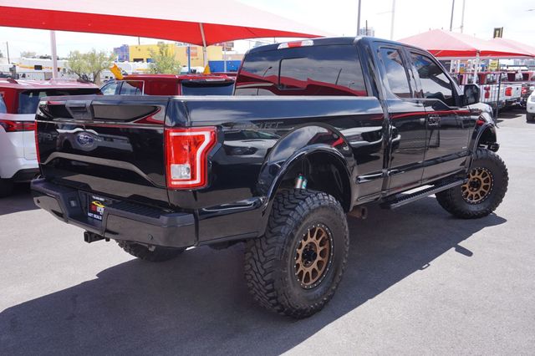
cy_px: 178
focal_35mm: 32
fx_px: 468
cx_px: 268
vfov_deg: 41.7
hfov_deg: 59.5
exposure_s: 1/100
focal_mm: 21
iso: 100
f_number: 8
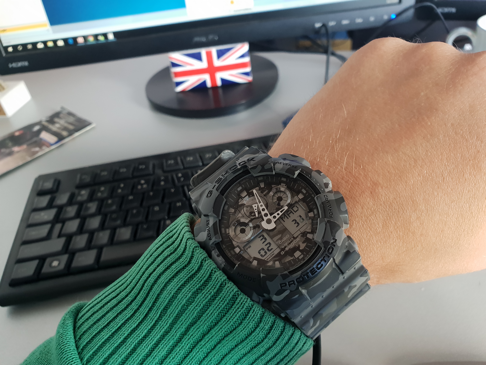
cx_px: 243
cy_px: 182
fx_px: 365
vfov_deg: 53.1
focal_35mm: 26
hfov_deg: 67.3
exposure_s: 1/50
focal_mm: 4.3
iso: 250
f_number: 2.4
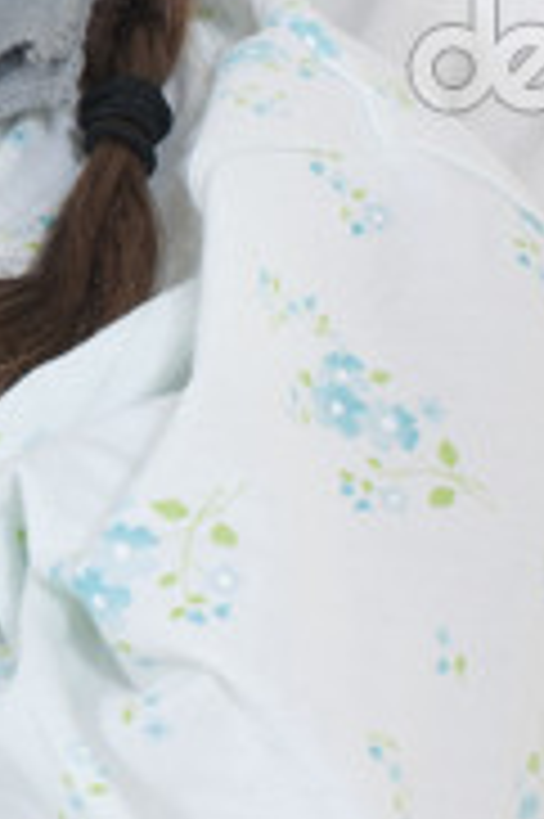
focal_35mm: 422
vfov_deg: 4.9
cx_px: -787
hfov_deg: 3.2
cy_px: 63
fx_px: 9583
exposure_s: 1/160
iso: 160
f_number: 7.1
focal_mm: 50
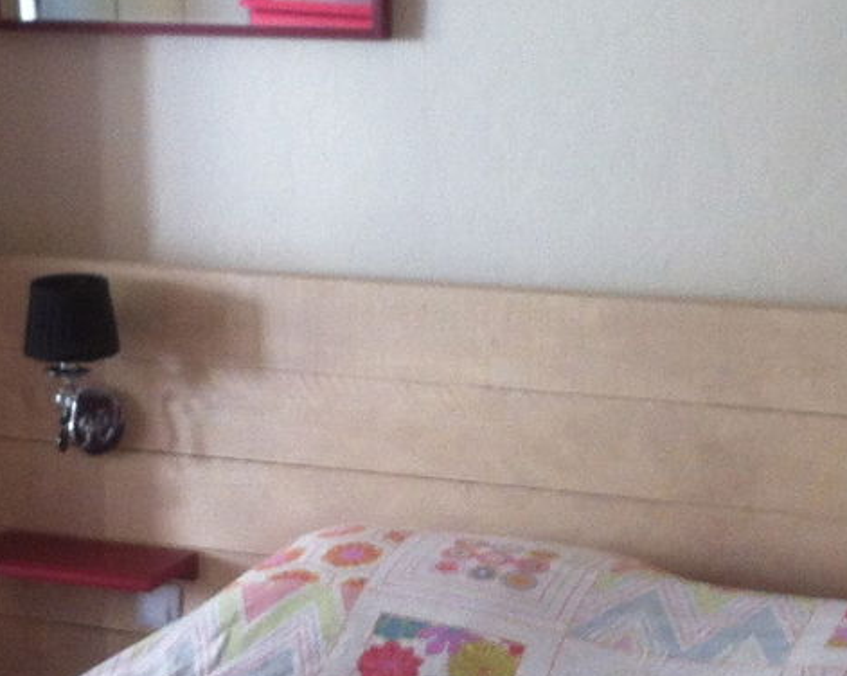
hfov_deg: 16.6
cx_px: 392
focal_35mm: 116
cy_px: 321
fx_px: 2905
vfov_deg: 13.3
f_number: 2.8
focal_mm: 3.85
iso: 125
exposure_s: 1/15
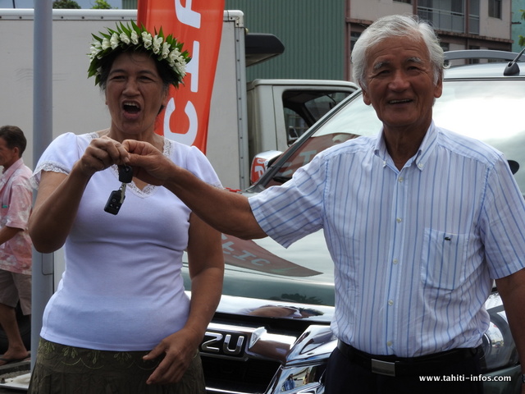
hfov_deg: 23.0
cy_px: 197
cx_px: 262
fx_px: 1289
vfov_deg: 17.4
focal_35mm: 85
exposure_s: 1/1000
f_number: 4.5
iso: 100
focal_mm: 15.2
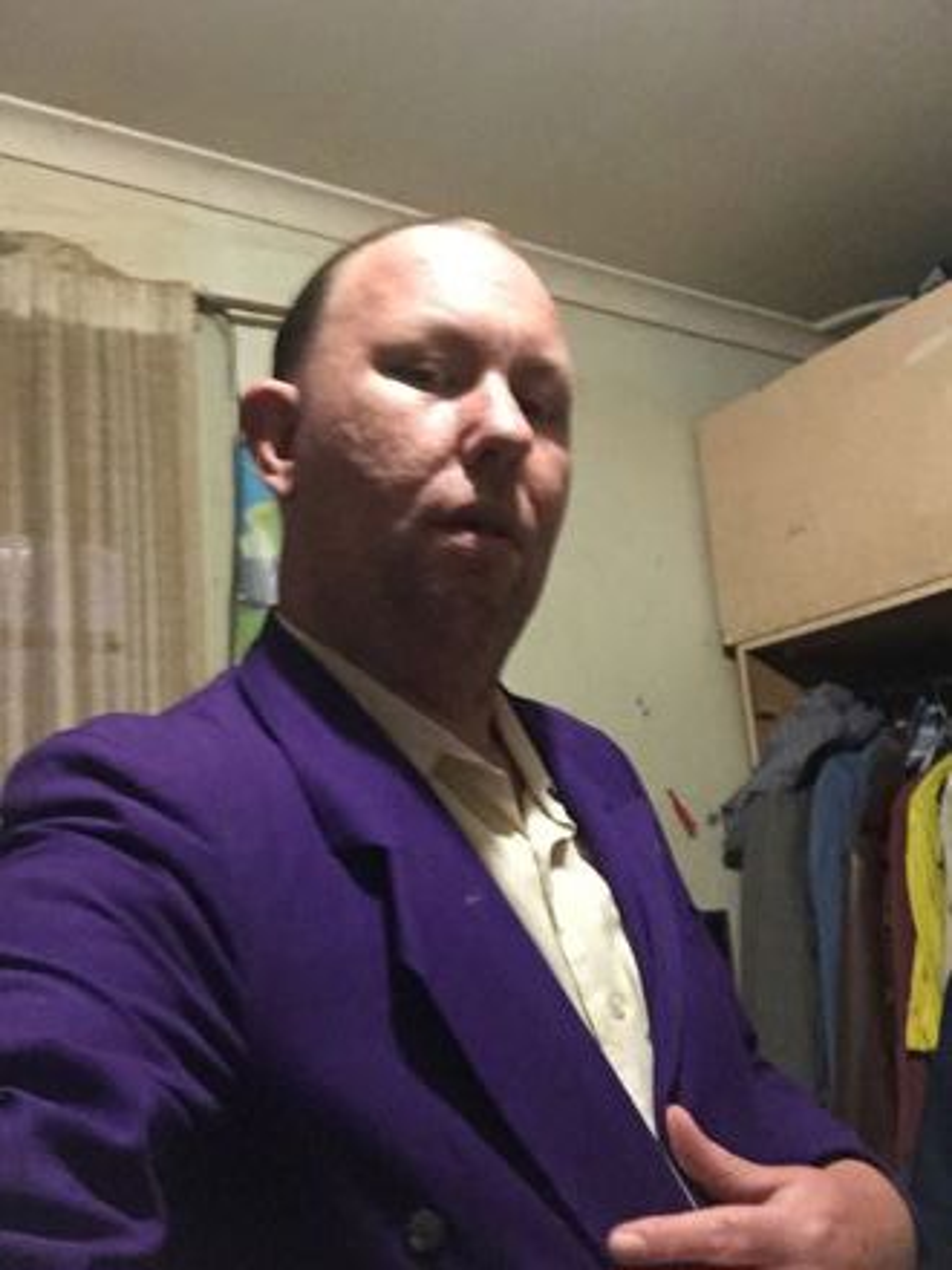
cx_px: 476
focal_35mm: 31
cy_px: 635
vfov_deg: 58.4
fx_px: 1137
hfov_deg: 45.4
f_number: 2.2
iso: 320
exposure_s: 1/25
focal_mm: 2.65
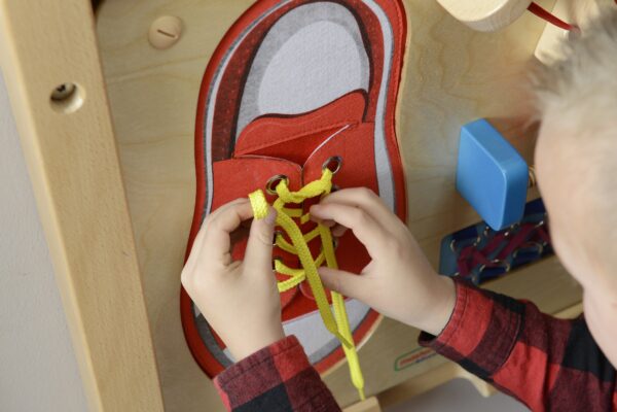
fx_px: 1200
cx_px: 308
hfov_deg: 28.8
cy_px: 206
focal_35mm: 70
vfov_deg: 19.5
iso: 1250
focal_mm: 70
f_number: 8
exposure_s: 1/125
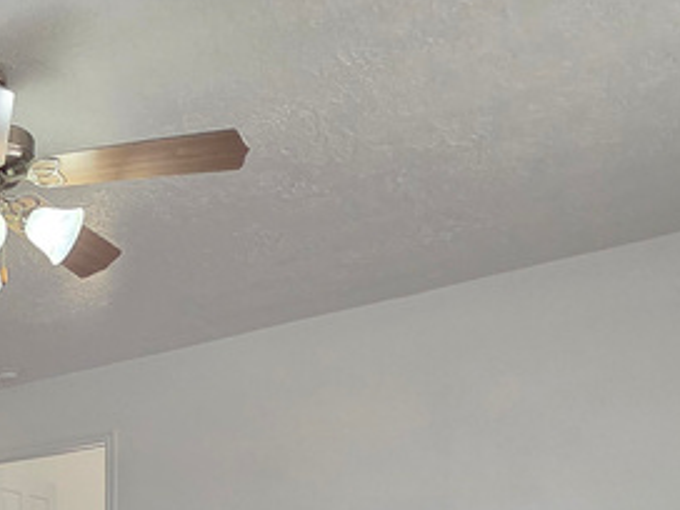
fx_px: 963
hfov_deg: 29.0
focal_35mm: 49
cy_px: 712
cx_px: -268
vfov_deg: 24.6
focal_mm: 2.2
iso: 200
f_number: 2.2
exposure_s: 1/120
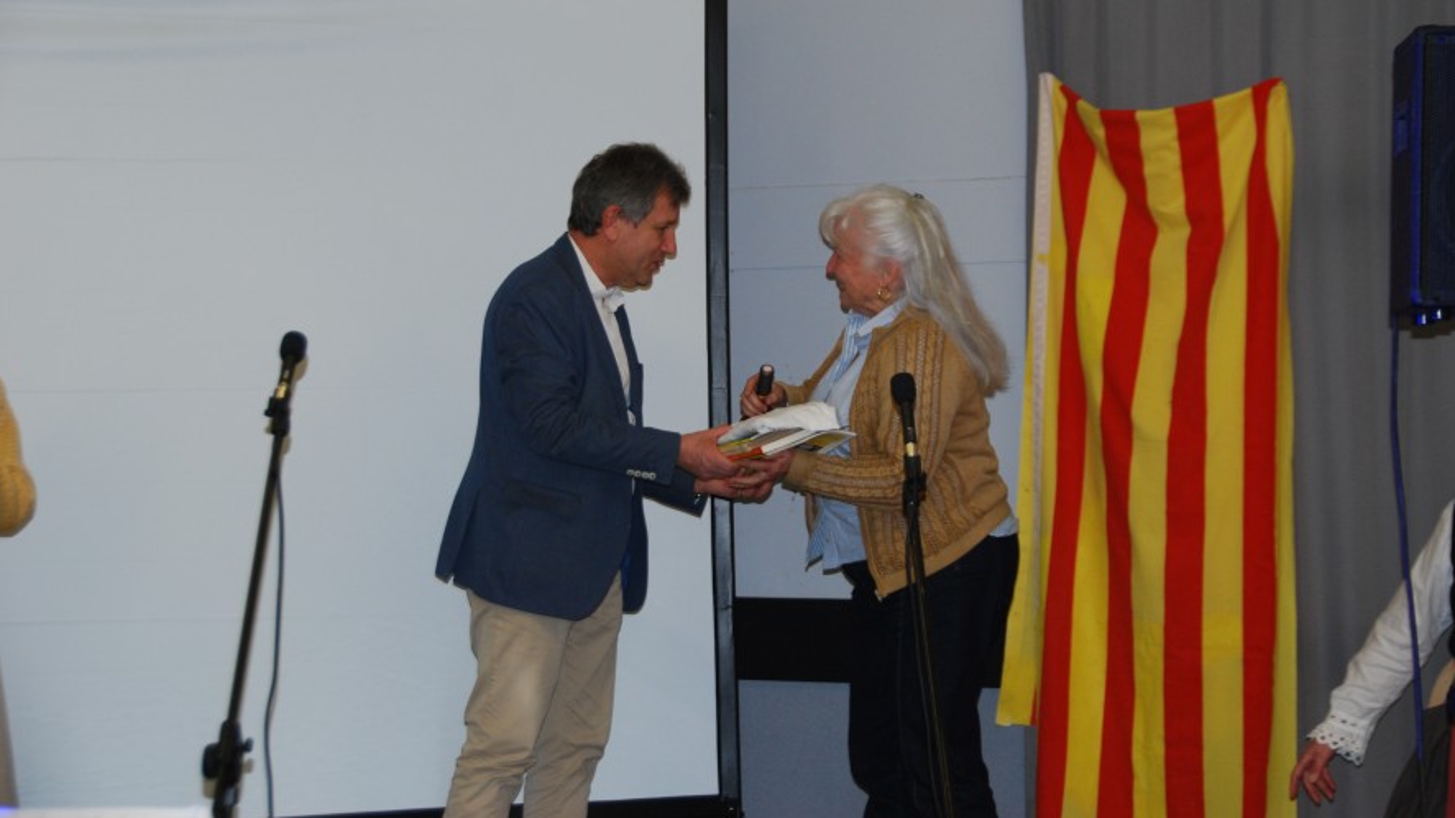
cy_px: 327
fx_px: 3376
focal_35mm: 88
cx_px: 734
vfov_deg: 13.8
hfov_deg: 24.3
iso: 400
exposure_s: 1/60
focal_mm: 55
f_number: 4.8
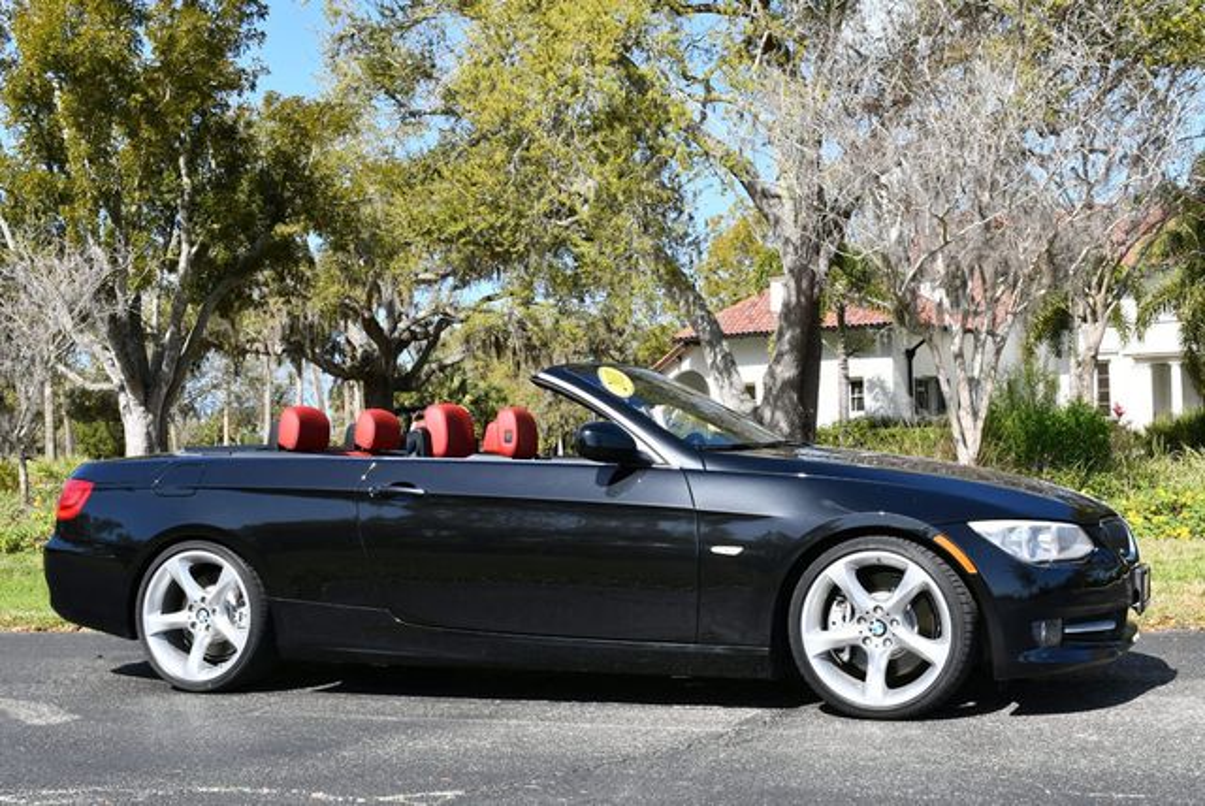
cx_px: 602
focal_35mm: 48
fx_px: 1608
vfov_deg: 28.1
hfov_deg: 41.1
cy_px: 403
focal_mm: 24
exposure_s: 1/250
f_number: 8
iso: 160
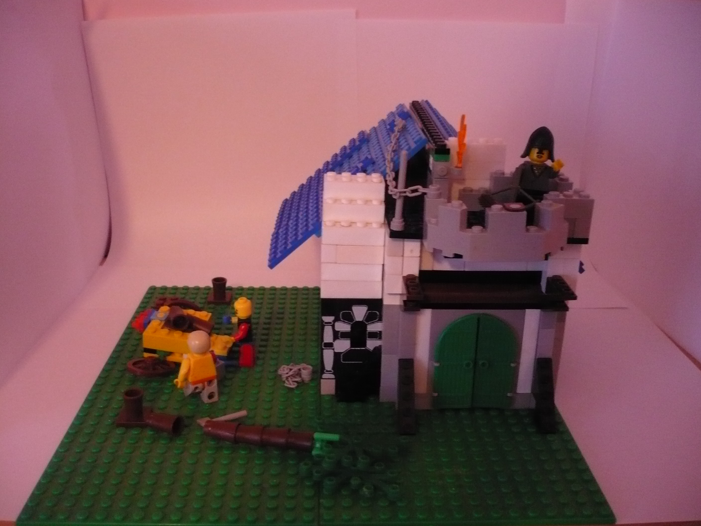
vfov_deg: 40.7
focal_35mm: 35
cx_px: 350
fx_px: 709
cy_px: 263
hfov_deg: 52.6
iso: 400
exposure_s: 1/6
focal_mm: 5.8
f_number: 2.8
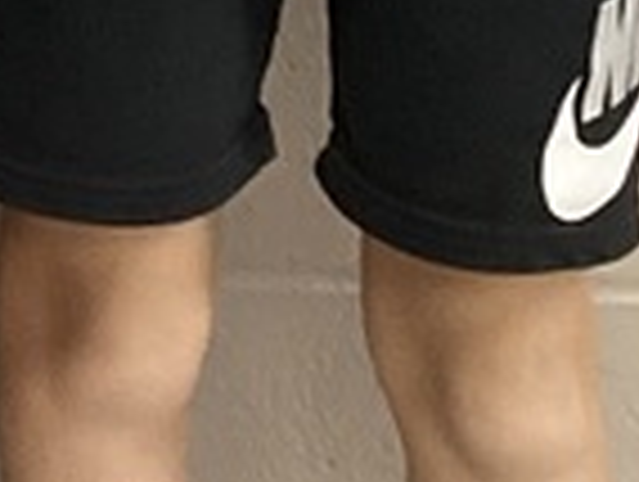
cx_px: -1040
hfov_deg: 8.0
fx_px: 4123
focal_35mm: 223
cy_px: -928
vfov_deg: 6.2
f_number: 2.4
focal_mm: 3.3
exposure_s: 1/60
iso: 250
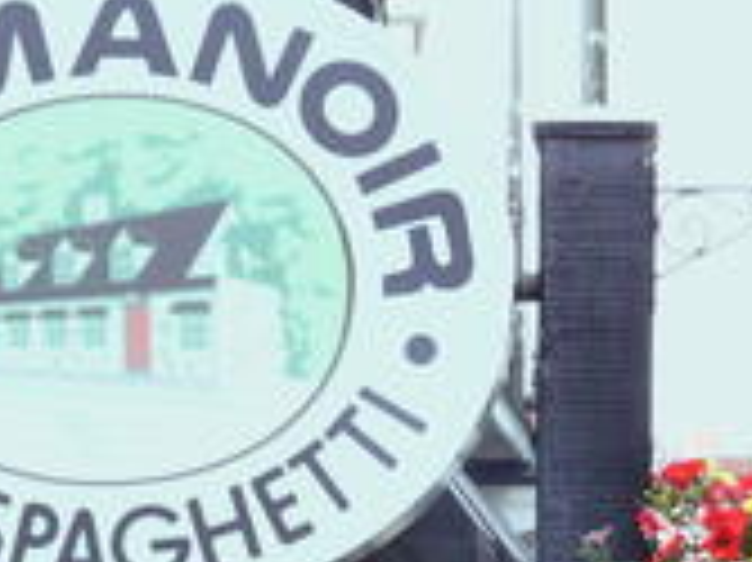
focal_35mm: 229
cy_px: 641
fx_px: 4971
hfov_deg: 8.5
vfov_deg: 6.4
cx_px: -194
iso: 100
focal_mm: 15.3
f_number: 5
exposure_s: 1/50
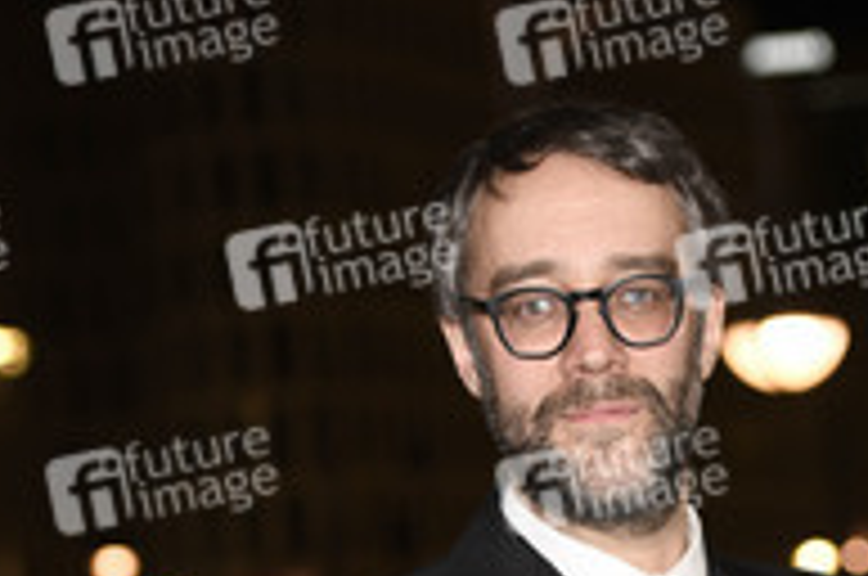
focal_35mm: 164
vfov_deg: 8.3
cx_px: 672
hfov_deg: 12.5
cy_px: 594
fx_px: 3948
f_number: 3.5
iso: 640
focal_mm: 70
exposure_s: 1/100
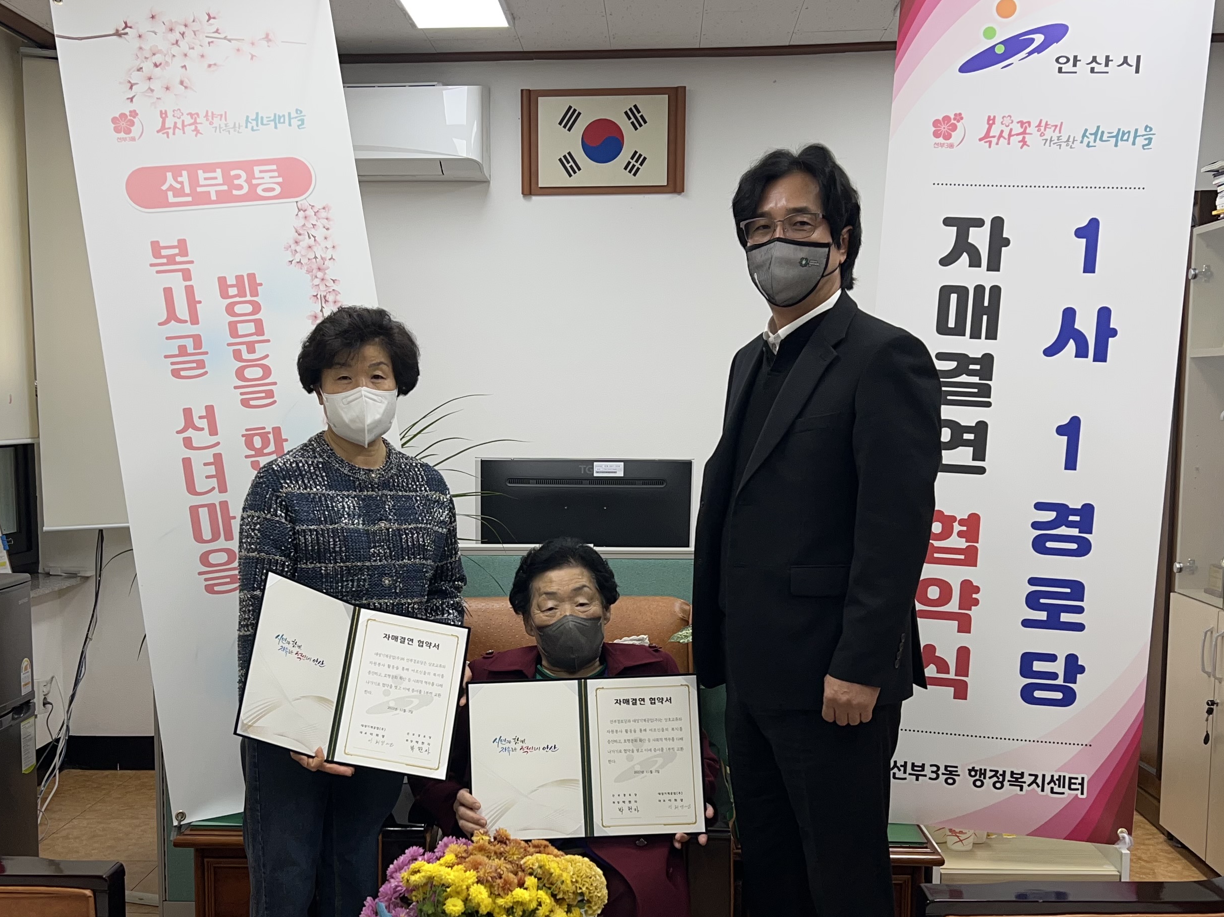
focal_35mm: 43
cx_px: 535
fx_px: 1520
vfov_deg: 33.4
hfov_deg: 43.8
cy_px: 565
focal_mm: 5.7
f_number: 1.5
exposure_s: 1/120
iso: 50
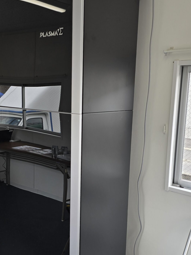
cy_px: 157
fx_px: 309
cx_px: 86
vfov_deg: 44.5
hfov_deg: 34.3
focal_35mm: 42
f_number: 1.7
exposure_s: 1/180
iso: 25
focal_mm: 6.3
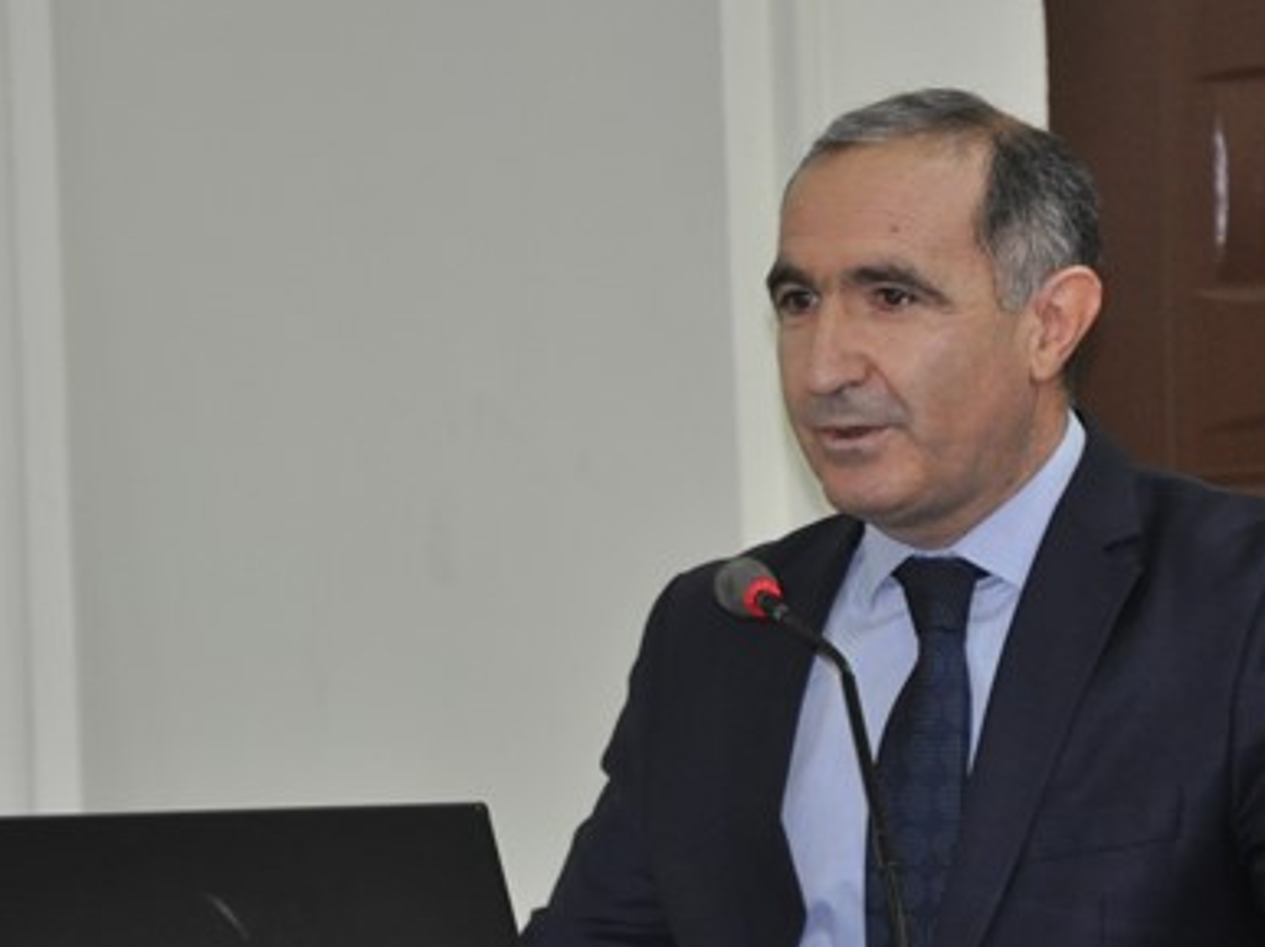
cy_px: 577
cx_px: 537
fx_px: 9306
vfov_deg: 5.8
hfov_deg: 7.8
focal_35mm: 255
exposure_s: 1/60
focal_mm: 105
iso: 1250
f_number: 5.6
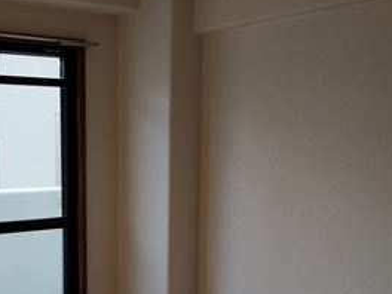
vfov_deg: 26.1
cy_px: 235
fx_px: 623
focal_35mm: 55
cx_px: 82
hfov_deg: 34.0
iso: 59
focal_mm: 4.25
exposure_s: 1/100
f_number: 1.8
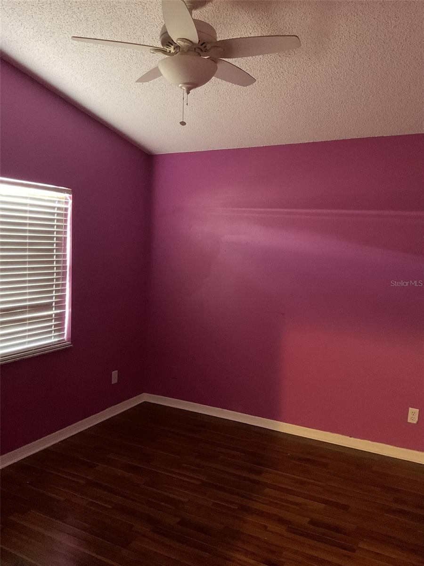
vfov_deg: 61.7
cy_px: 283
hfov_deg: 48.2
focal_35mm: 29
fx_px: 474
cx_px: 212
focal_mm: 3
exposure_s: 1/20
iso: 500
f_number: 1.8
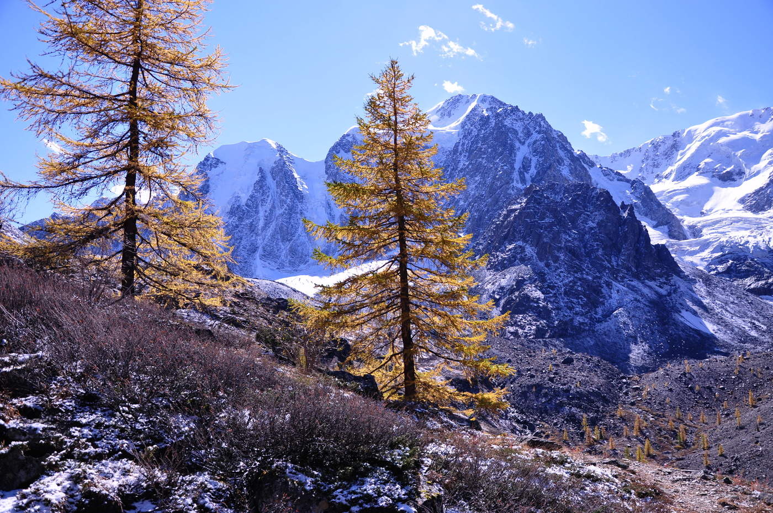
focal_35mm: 33
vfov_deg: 39.9
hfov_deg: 57.3
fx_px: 708
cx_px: 386
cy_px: 256
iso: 400
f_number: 5.6
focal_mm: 22
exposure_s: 1/1250
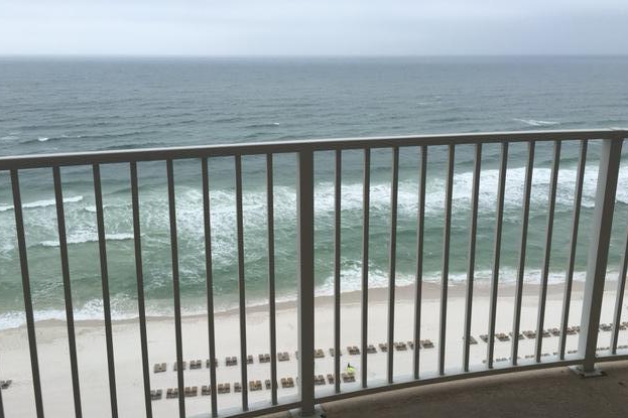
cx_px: 311
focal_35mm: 31
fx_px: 541
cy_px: 177
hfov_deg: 60.3
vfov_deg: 42.2
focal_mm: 4.15
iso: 25
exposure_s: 1/478
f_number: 2.2
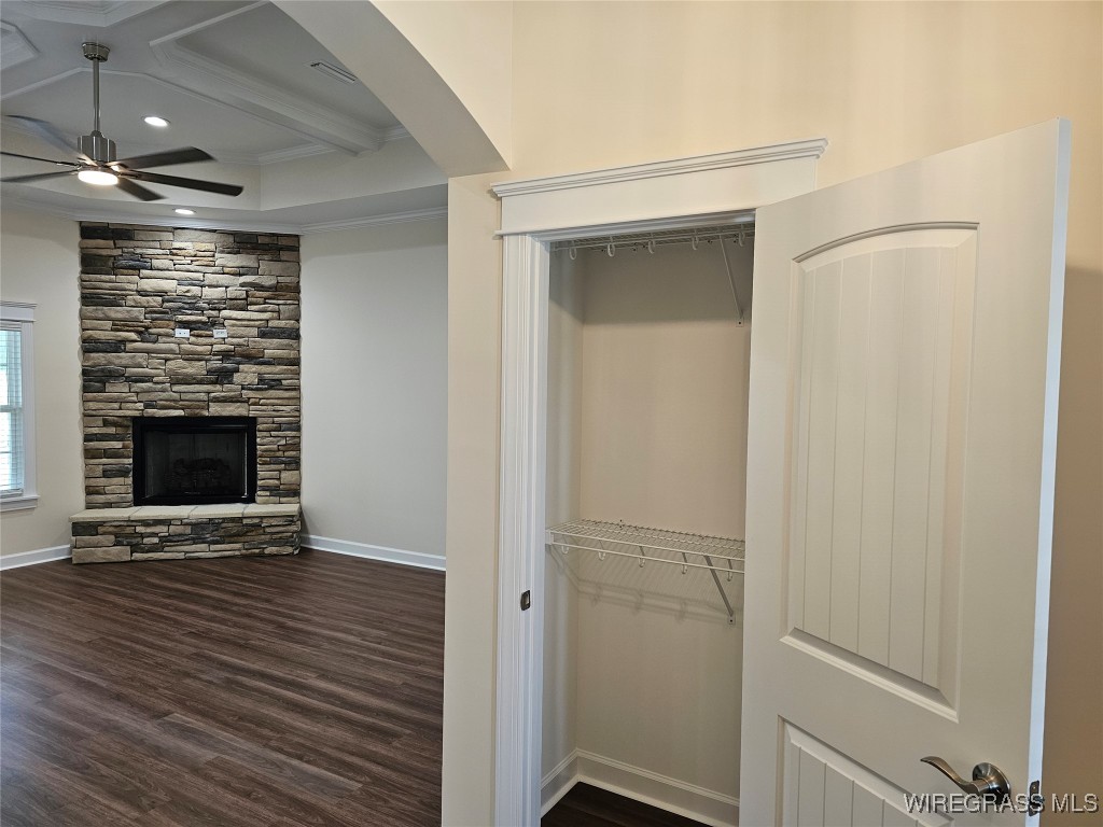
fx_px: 733
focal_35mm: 23
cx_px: 552
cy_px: 414
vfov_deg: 58.9
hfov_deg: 73.9
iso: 160
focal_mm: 6.3
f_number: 1.7
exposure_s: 1/120
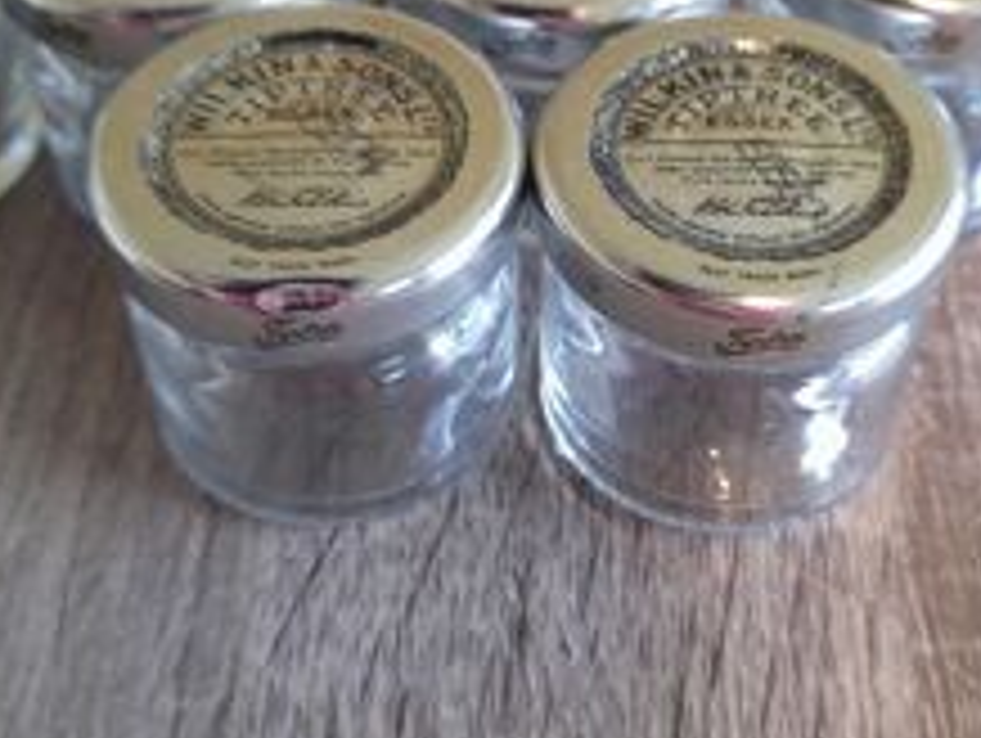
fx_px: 1560
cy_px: 324
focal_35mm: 55
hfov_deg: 34.8
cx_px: 585
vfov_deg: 26.6
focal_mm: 4.6
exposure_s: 1/50
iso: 125
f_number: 2
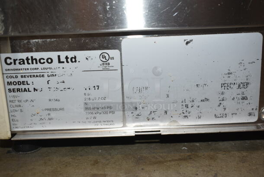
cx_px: 132
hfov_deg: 44.9
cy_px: 88
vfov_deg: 30.9
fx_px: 319
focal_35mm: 44
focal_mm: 29
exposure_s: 1/30
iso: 200
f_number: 5.6
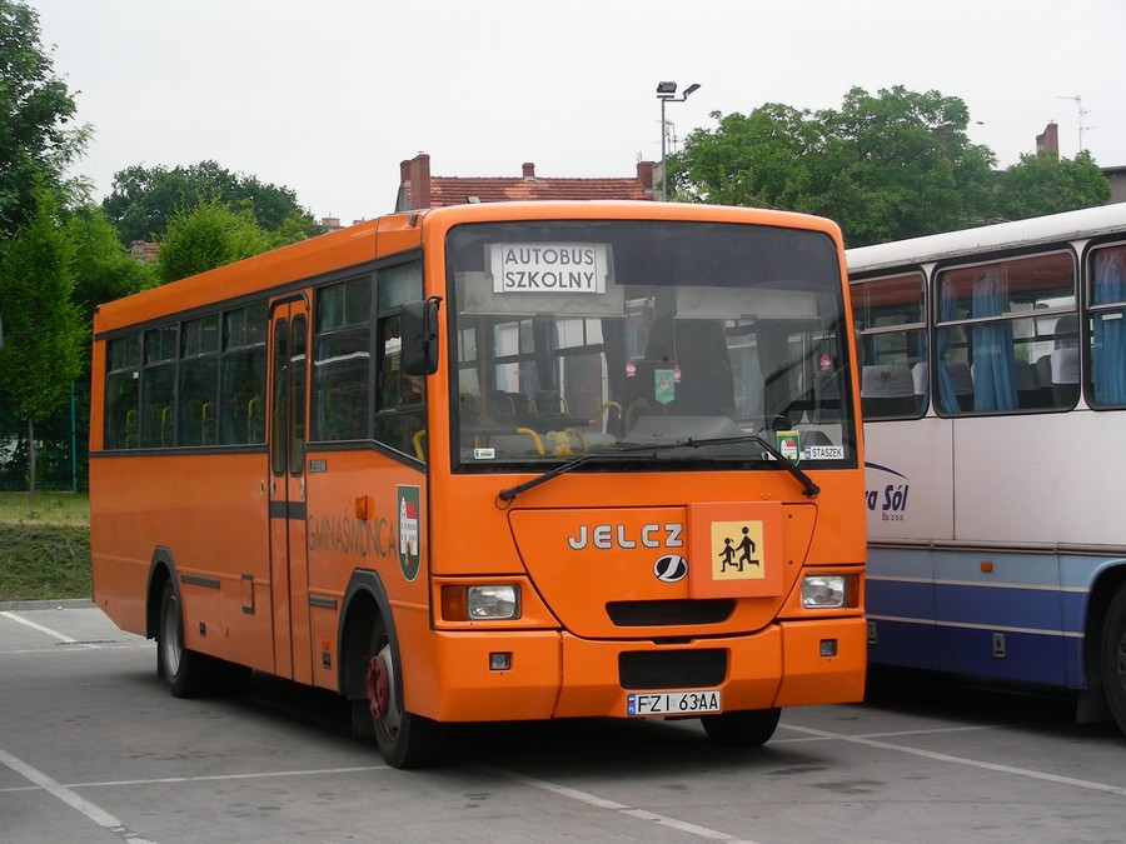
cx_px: 563
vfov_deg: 18.7
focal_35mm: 79
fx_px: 2570
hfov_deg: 24.7
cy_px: 422
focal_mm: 13.2
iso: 50
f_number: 4
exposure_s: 1/195
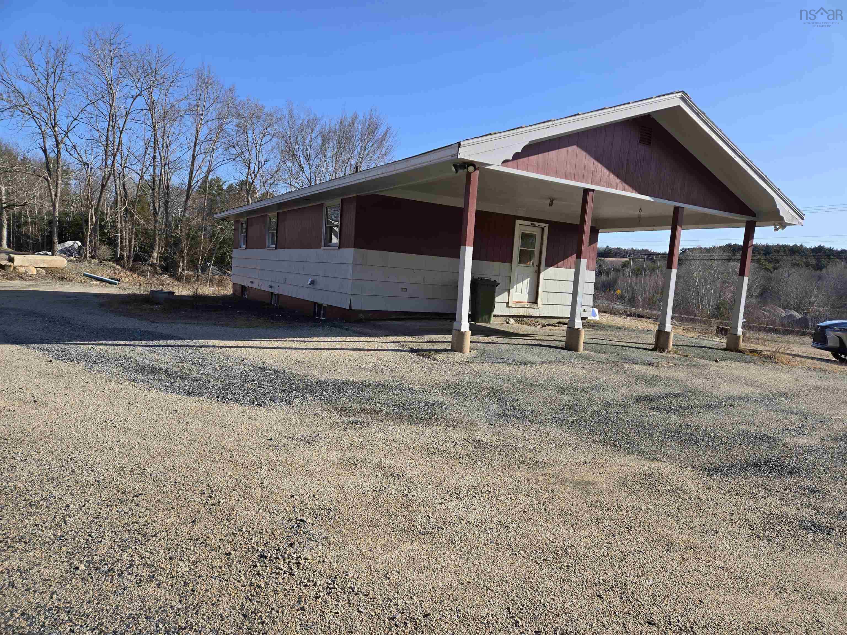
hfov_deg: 73.9
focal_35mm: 23
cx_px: 424
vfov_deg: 58.9
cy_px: 318
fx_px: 563
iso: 25
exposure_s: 1/1449
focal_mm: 5.4
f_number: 1.8
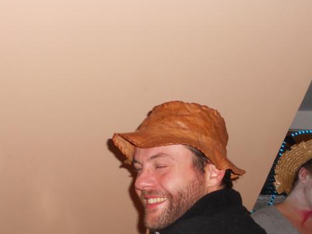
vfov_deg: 26.0
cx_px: 127
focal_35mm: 55
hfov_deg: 34.8
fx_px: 496
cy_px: 197
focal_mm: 5.8
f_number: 3.5
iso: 200
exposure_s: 1/25
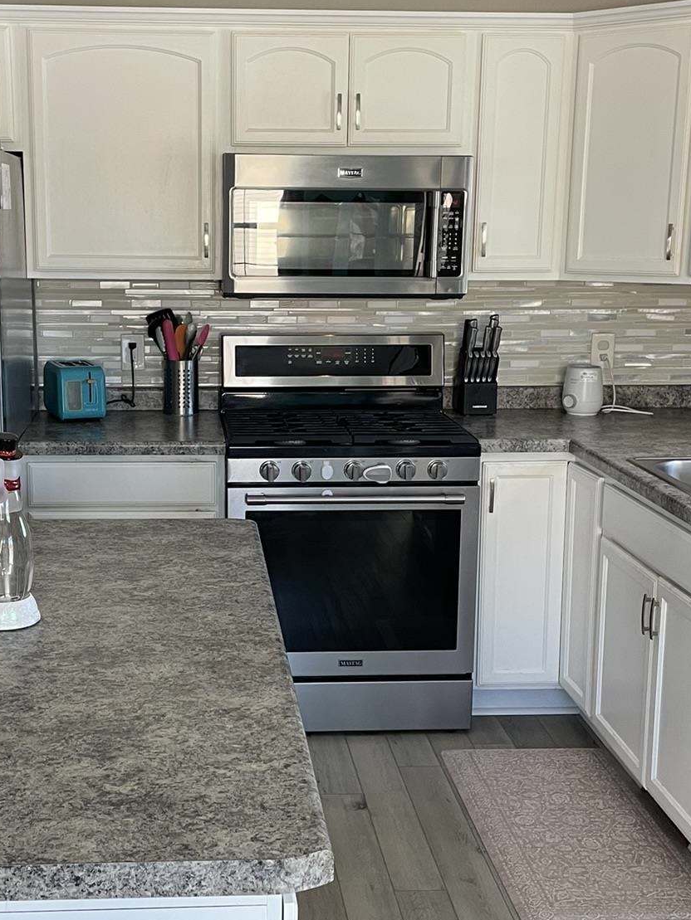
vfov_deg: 39.6
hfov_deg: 30.1
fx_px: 1277
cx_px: 255
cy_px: 475
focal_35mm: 48
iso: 80
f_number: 1.6
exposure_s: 1/60
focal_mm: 4.2
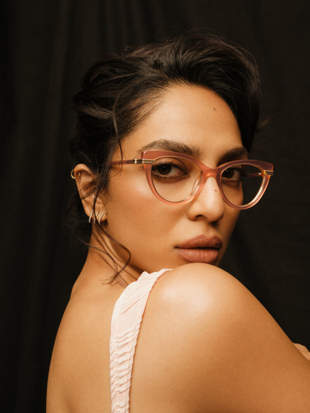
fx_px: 597
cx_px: 155
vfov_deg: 38.2
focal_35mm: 50
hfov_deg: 29.1
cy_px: 206
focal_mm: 63
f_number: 11
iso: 400
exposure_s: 1/125
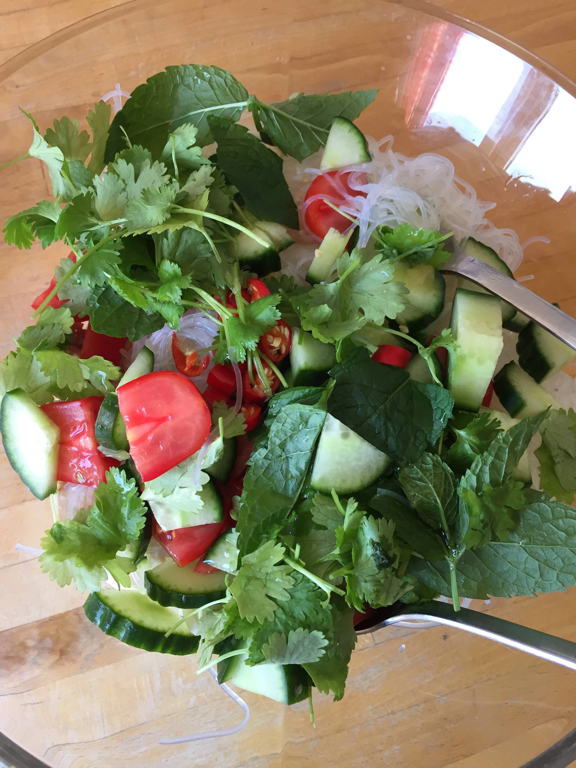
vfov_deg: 61.7
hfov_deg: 48.2
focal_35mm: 29
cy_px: 384
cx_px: 288
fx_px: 643
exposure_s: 1/33
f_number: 2.2
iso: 32
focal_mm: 4.15
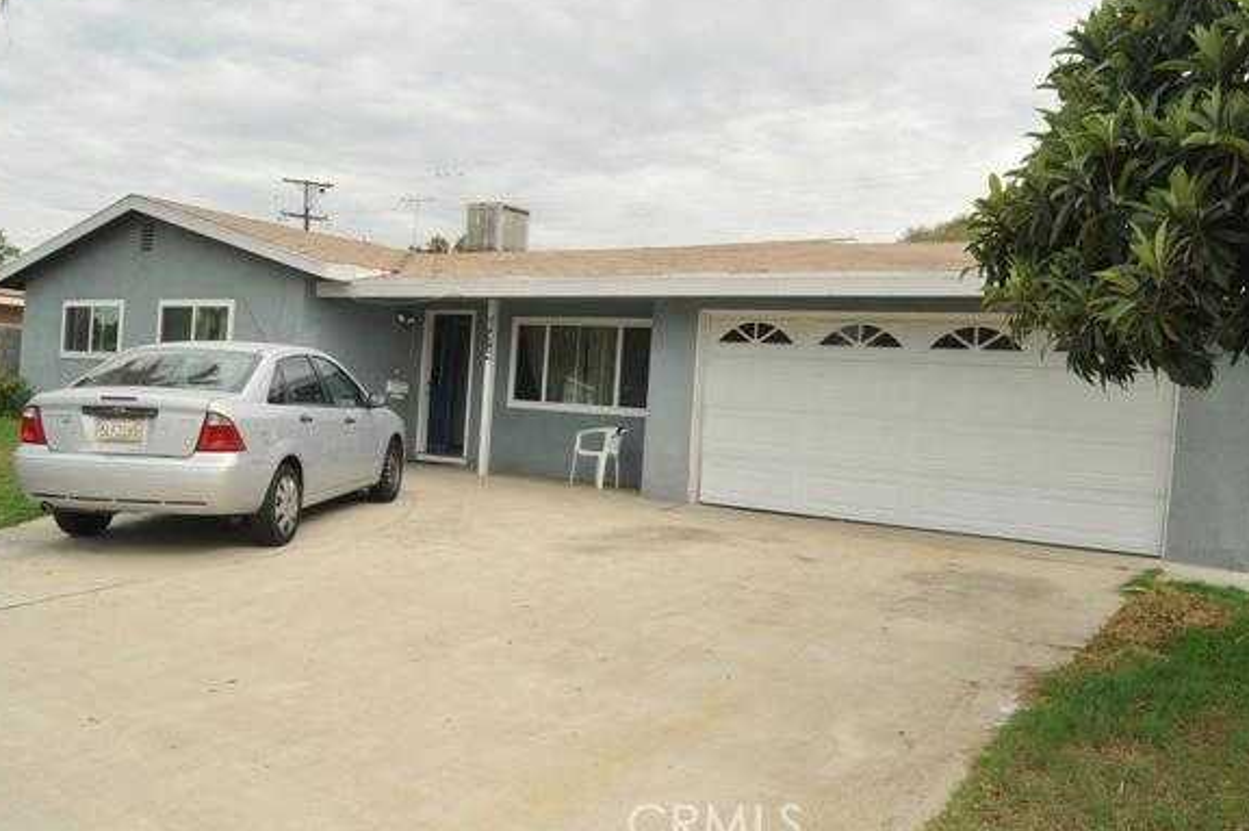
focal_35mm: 30
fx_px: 1040
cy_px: 394
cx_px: 668
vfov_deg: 43.5
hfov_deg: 61.9
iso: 200
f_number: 8
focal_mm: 18
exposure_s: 1/250
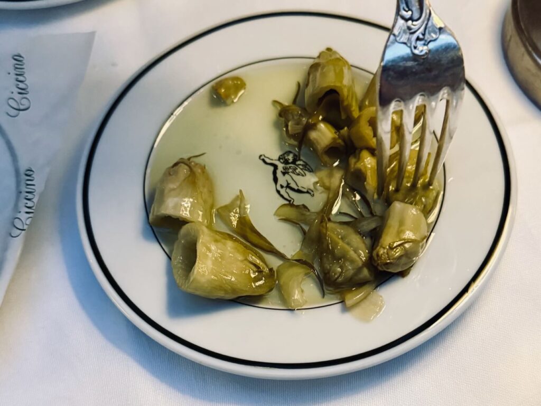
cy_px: 203
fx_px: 375
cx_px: 270
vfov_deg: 56.9
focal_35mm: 24
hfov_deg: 71.6
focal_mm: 6.76
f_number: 1.78
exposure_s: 1/60
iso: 800
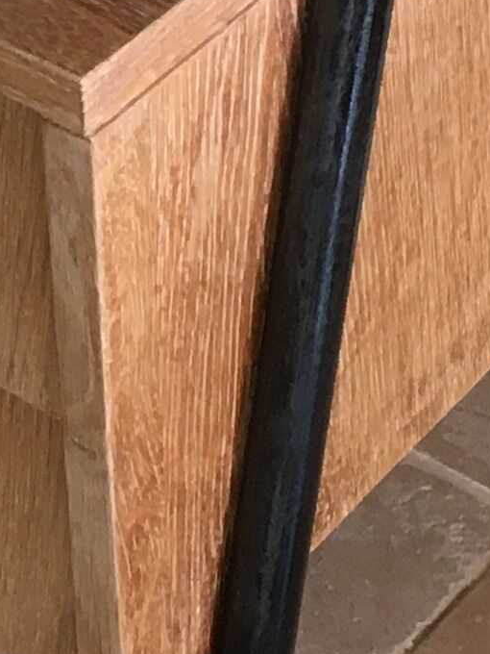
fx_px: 3246
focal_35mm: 172
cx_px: -28
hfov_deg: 8.6
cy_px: -229
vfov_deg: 11.2
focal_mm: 4.15
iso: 80
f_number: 2.2
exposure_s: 1/33
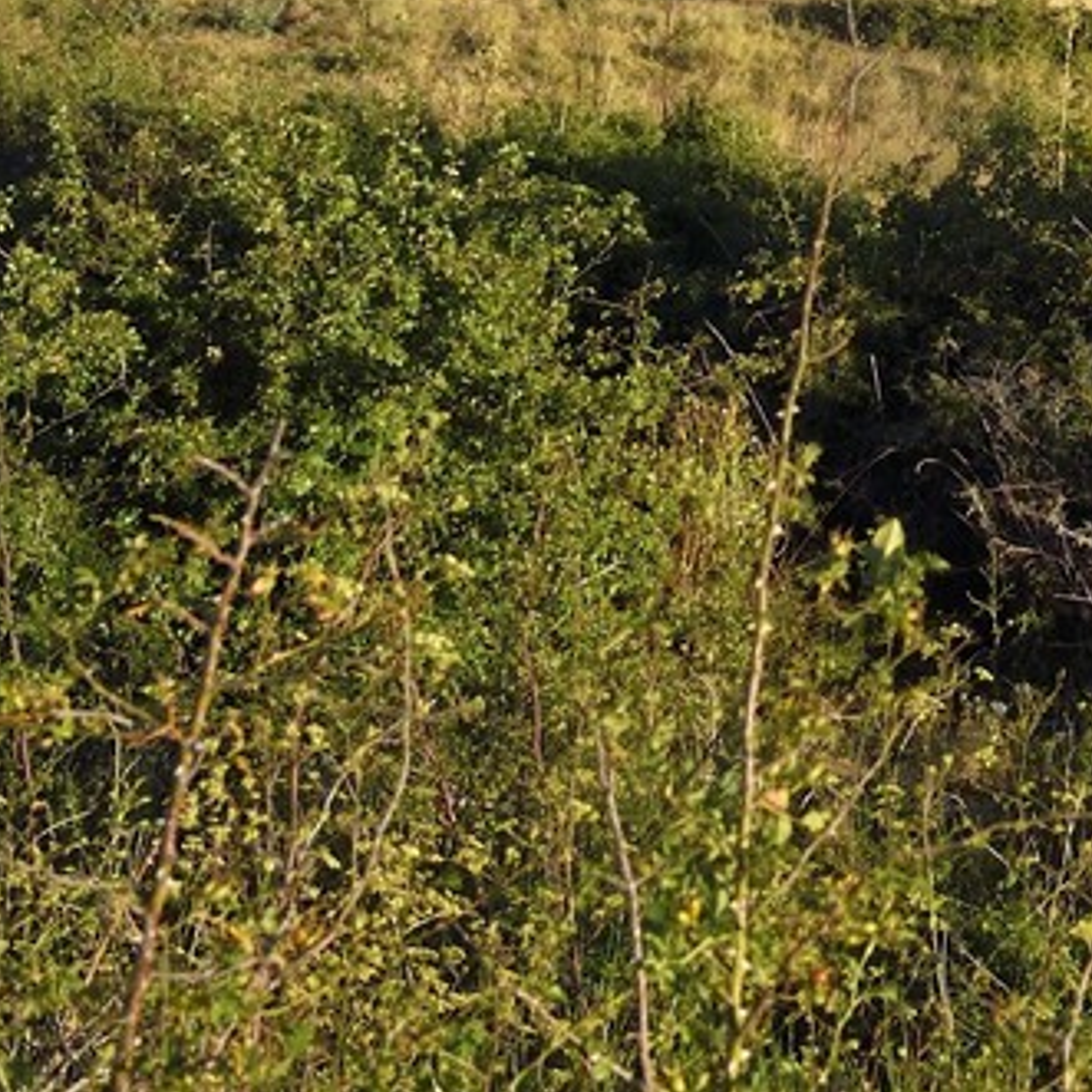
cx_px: 1953
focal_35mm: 197
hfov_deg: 8.5
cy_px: -653
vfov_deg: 8.6
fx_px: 7031
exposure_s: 1/250
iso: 200
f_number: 10
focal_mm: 48
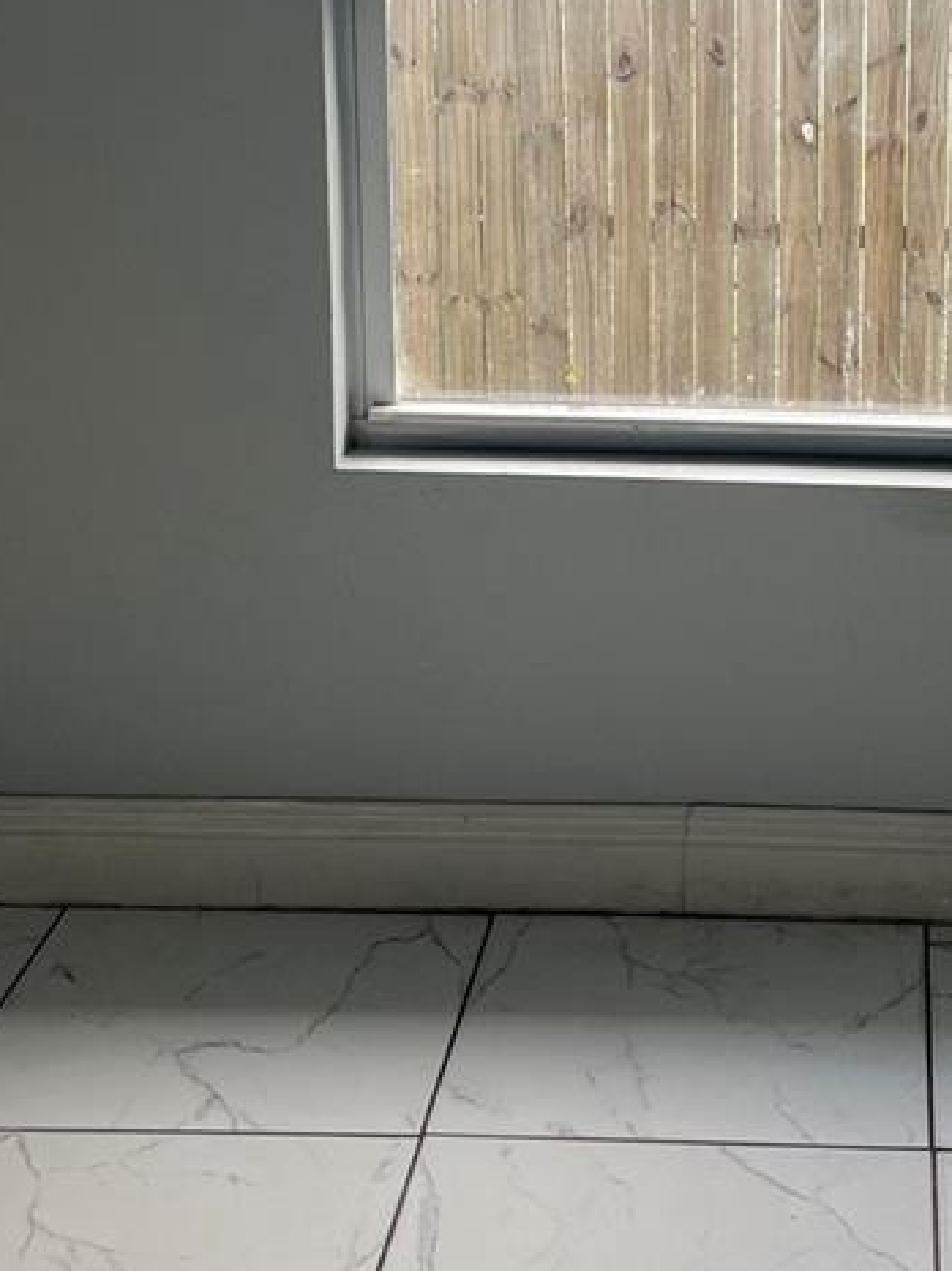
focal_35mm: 67
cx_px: 818
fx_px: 2459
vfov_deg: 28.3
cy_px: 226
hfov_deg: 21.5
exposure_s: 1/130
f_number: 1.6
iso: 32
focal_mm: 5.1
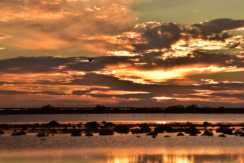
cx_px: 122
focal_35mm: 200
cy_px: 82
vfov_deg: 6.9
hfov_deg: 10.3
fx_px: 1356
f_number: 10
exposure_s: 1/1250
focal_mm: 200
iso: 800
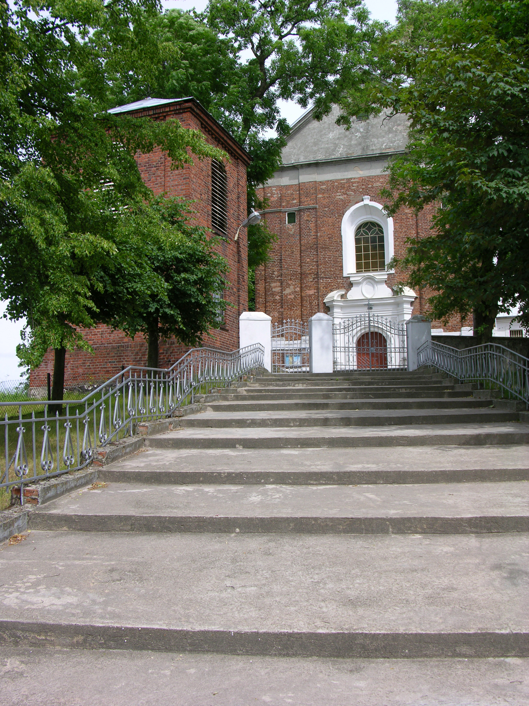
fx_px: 713
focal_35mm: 35
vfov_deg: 52.6
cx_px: 264
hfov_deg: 40.7
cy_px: 353
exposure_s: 1/178
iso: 50
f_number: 5.6
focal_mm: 8.9
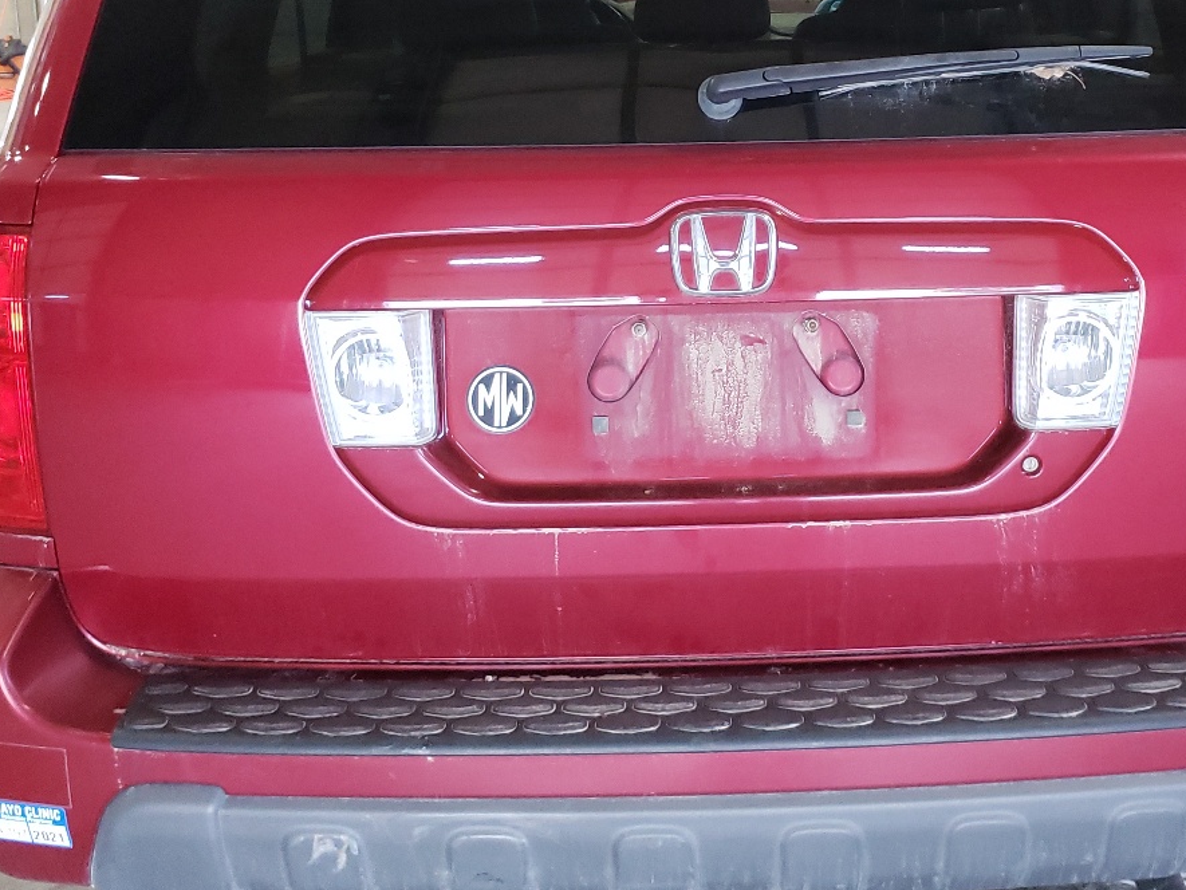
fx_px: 1611
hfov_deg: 40.1
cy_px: 239
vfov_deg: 30.4
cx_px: 750
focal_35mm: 47
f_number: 1.5
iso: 346
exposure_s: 1/60.2
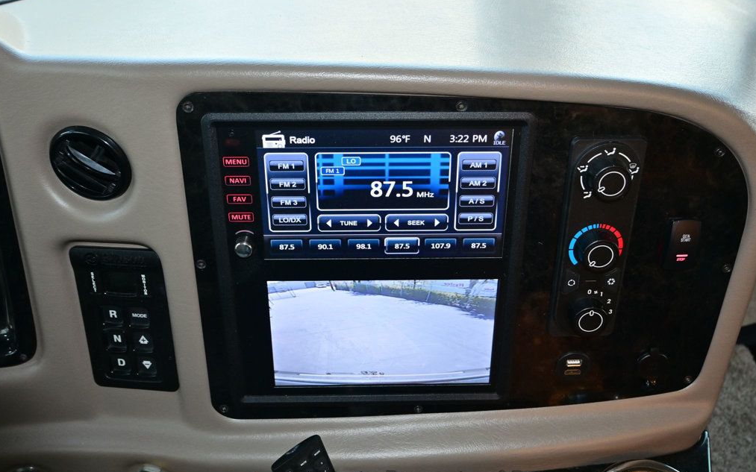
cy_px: 248
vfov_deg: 36.5
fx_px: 716
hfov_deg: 55.6
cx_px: 378
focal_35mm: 35
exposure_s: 1/60
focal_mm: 22.5
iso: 500
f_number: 4
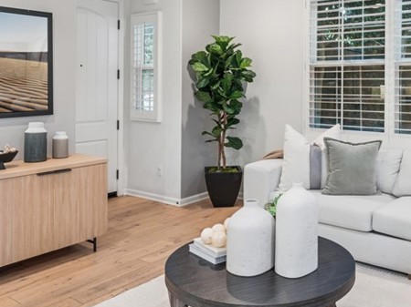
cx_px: 278
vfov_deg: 39.9
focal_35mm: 35
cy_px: 92
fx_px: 415
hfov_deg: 51.6
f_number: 9
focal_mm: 16
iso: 400
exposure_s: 1/2.5
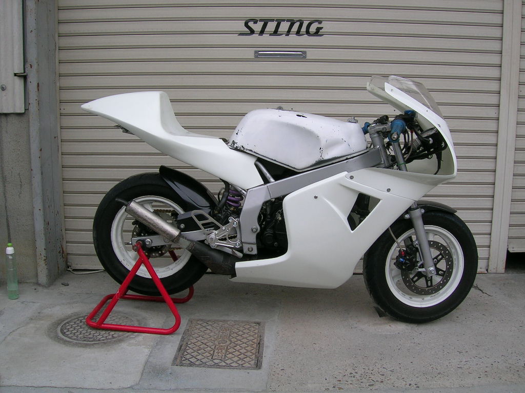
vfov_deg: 40.7
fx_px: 531
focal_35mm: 35
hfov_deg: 52.6
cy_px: 196
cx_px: 262
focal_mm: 5.4
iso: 50
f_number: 4.8
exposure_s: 1/214
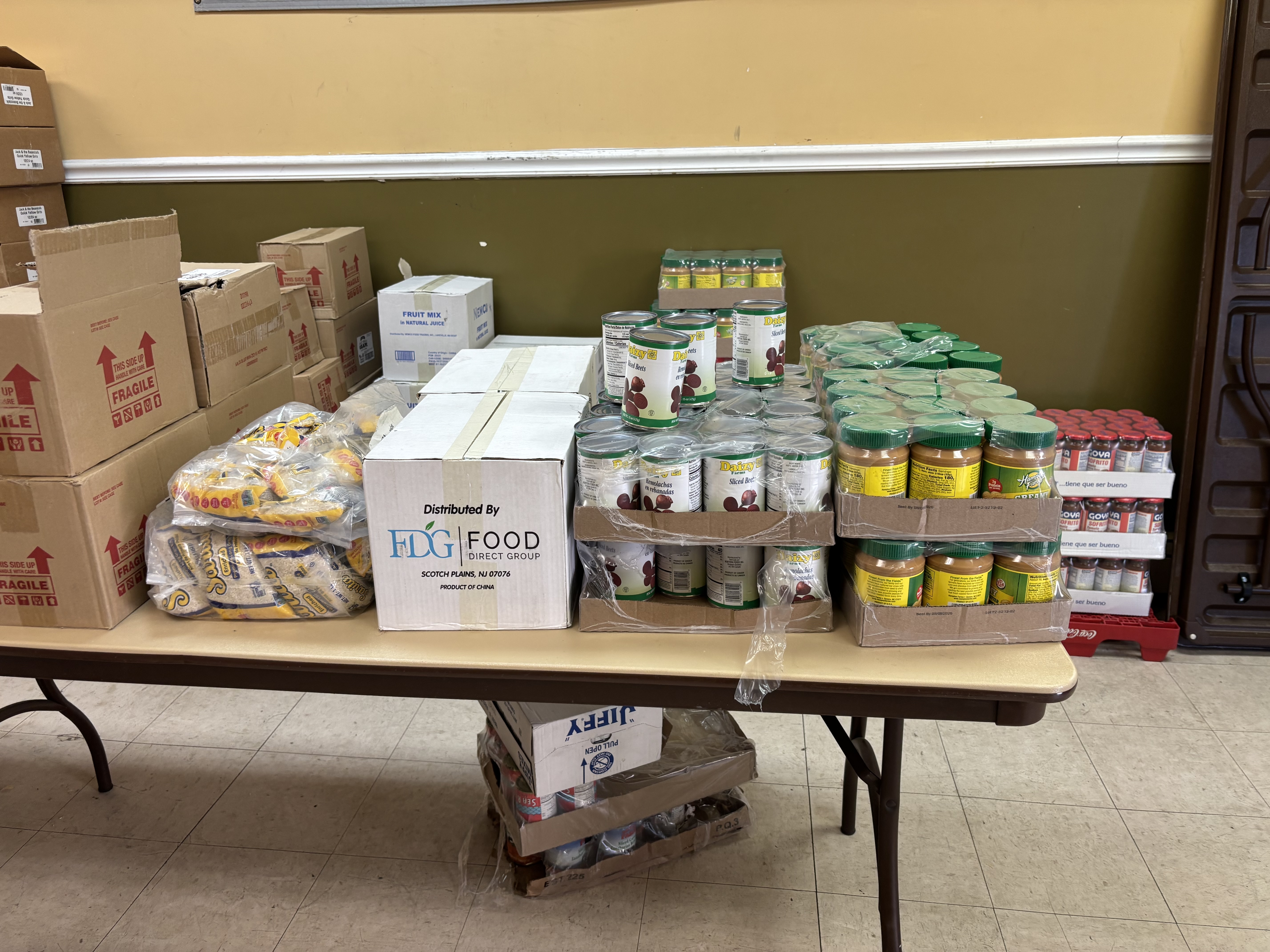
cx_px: 635
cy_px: 476
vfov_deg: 53.1
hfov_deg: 67.3
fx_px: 954
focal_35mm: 26
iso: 100
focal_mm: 5.96
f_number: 1.6
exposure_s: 1/60
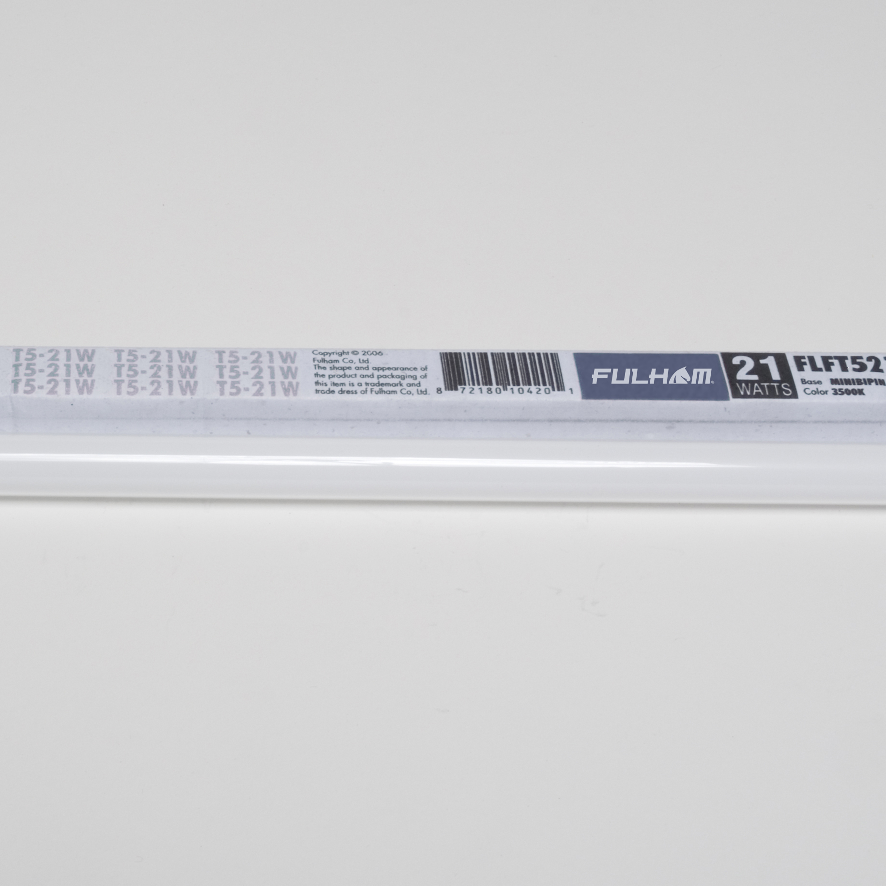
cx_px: 197
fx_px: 2111
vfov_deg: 23.7
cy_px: 464
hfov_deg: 23.4
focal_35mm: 73
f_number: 20
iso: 100
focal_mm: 27
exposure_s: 1/200
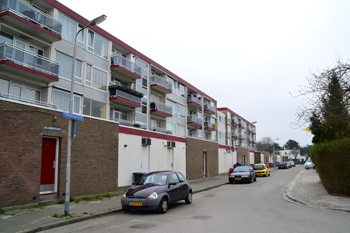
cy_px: 116
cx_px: 175
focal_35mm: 27
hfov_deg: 67.4
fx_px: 262
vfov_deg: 47.9
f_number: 18
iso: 1600
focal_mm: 18
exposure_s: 1/250
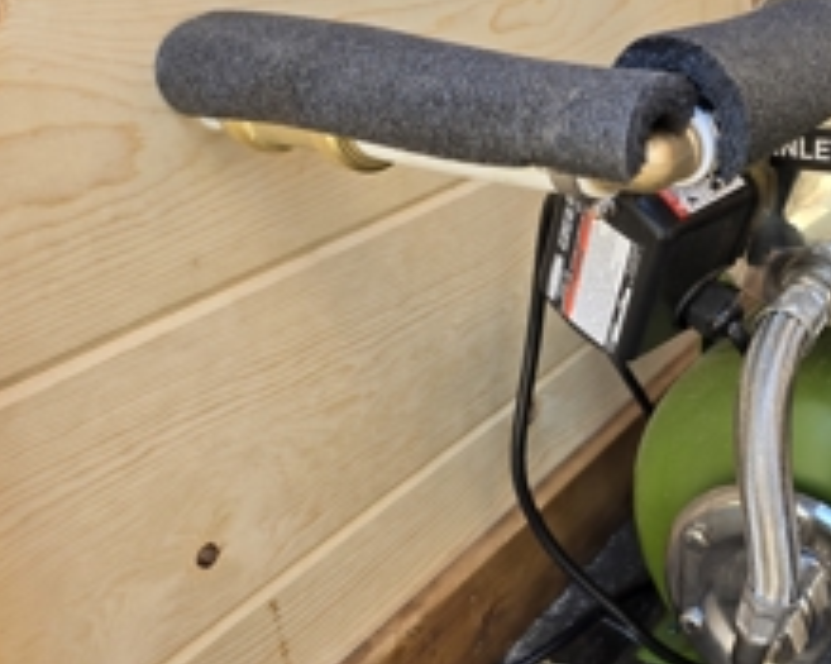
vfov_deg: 36.4
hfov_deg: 42.3
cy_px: 296
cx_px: 694
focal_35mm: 41
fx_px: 1008
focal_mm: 6.3
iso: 80
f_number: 1.7
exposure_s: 1/180
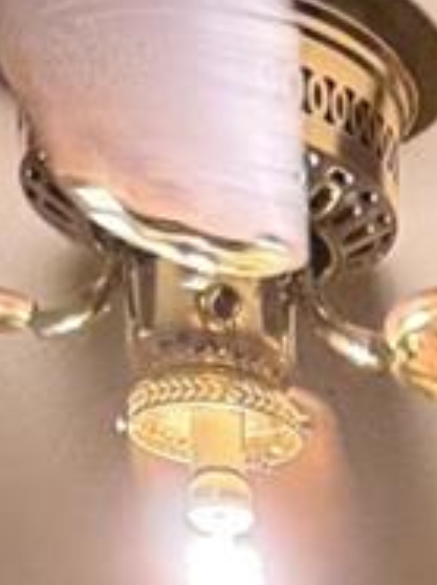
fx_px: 2615
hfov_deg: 8.9
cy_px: 1821
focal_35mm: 155
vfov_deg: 9.6
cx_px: 909
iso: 640
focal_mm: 6.76
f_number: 1.78
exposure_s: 1/60
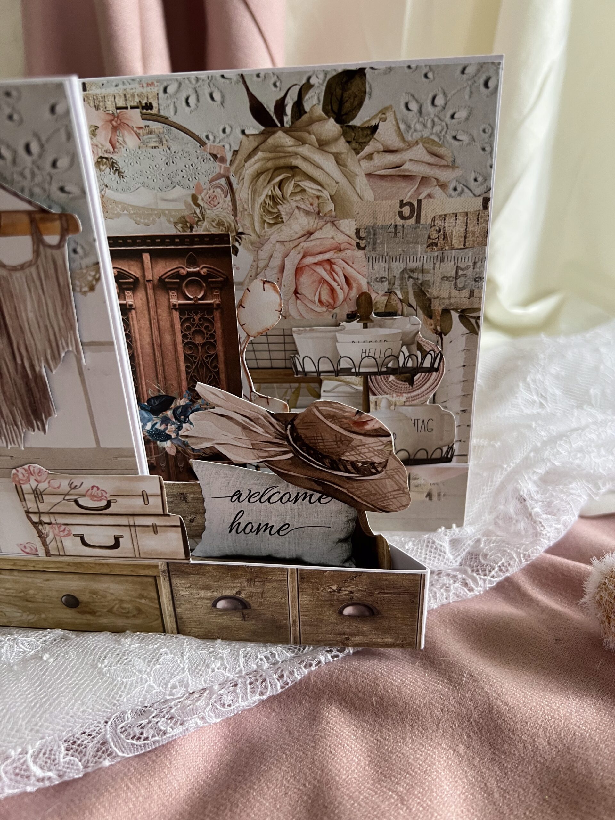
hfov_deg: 53.1
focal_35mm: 26
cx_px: 308
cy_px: 410
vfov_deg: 67.3
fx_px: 616
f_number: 1.5
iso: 125
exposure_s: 1/71
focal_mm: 5.7
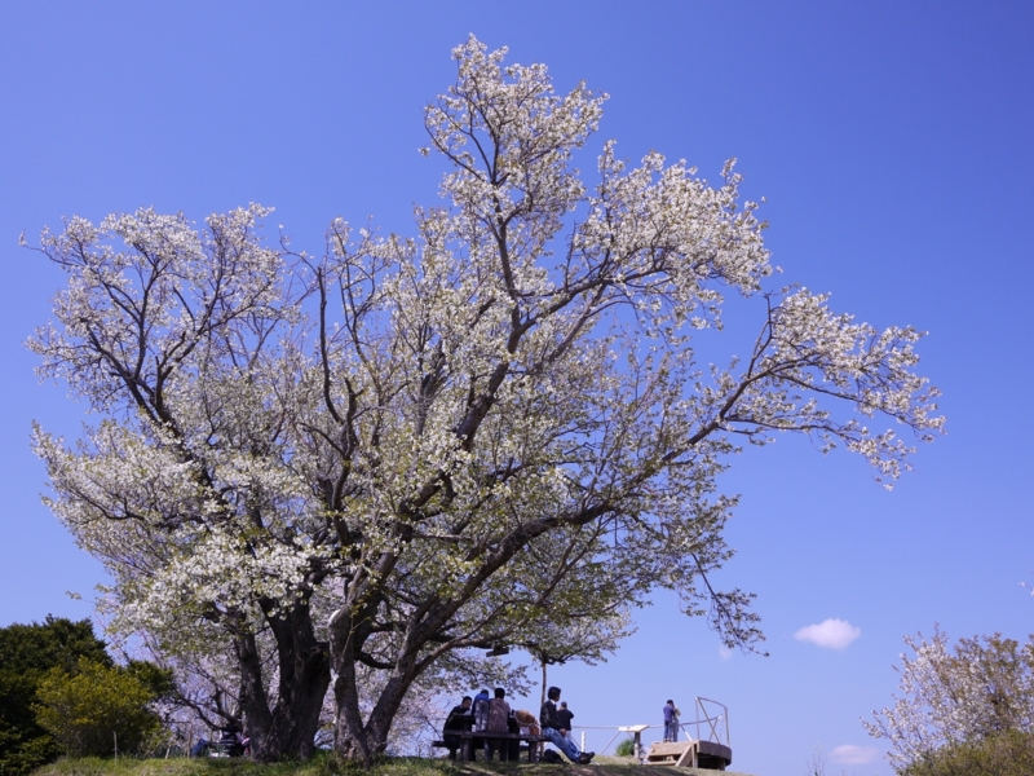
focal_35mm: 40
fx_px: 1195
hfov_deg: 46.8
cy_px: 388
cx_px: 517
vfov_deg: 36.0
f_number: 8
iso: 100
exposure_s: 1/60
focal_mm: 20
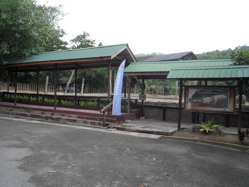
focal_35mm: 32
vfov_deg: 44.2
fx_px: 230
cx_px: 124
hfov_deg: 56.8
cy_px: 94
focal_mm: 5.3
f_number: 3.4
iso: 80
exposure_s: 1/250
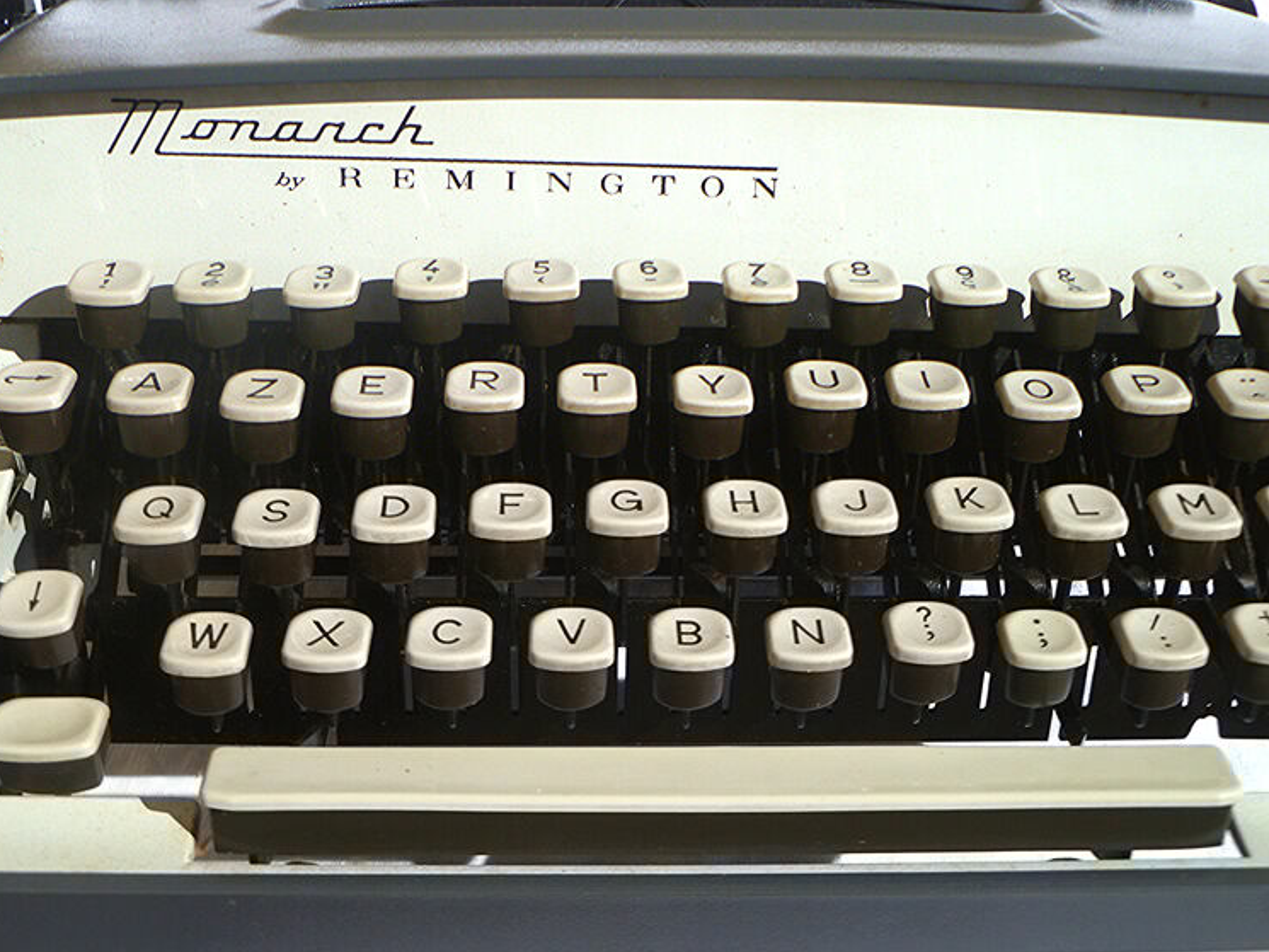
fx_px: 1613
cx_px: 630
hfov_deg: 42.9
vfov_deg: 32.9
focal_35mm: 44
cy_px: 455
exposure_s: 1/200
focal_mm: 7.4
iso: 80
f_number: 11
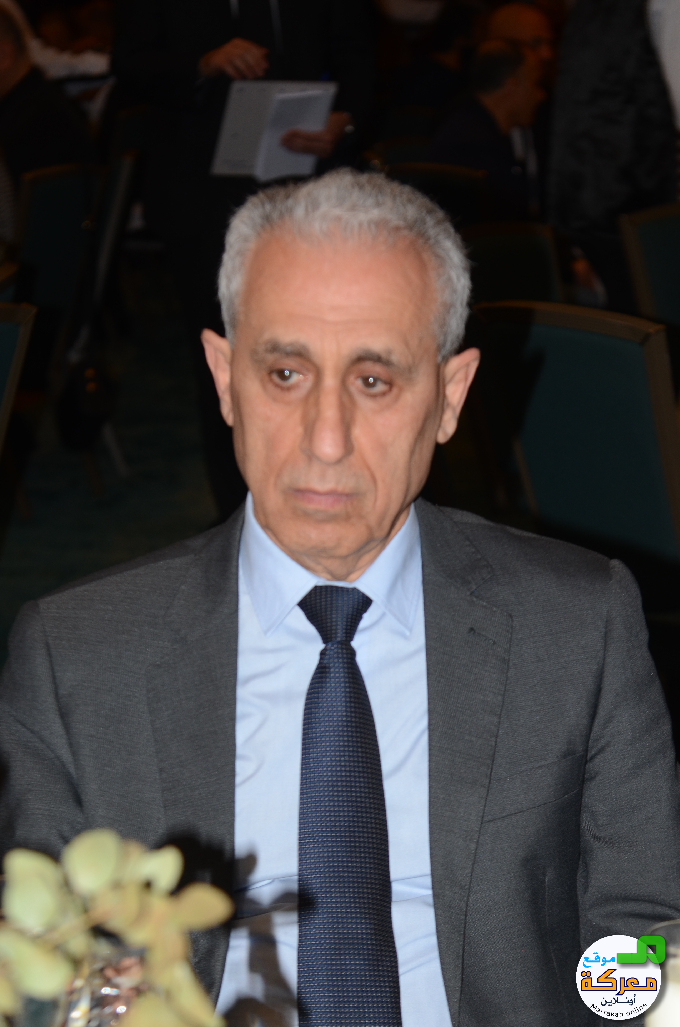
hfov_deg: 12.1
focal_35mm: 112
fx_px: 3202
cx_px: 340
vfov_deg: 18.2
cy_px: 514
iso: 250
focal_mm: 75
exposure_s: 1/250
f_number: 4.5
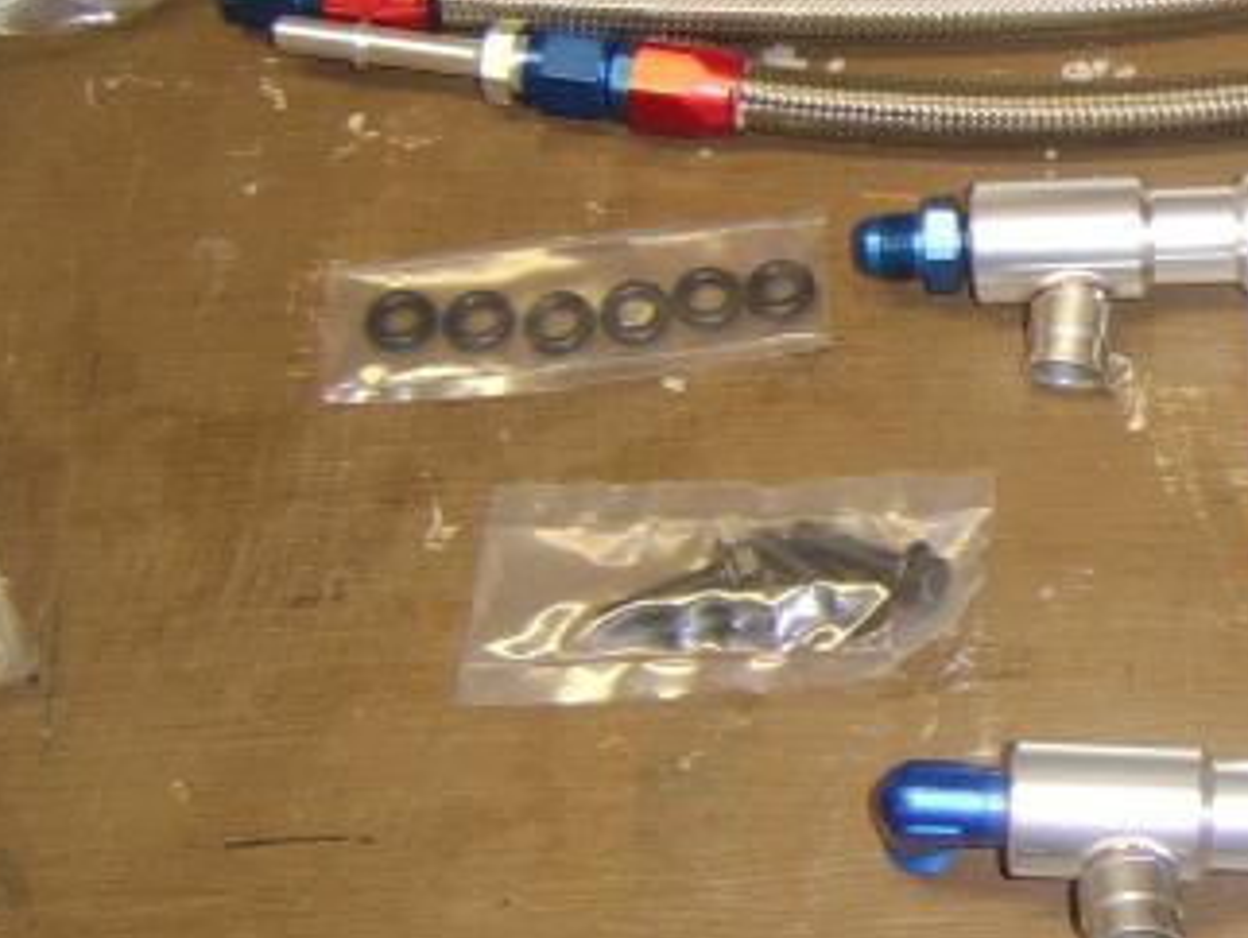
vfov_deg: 19.1
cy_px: 337
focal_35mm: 77
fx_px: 2778
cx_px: 1465
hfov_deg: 23.3
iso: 141
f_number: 2.7
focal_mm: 8.13
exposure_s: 1/30
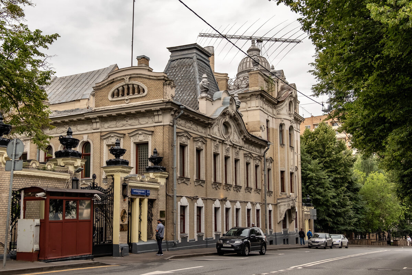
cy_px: 138
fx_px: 401
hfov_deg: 54.4
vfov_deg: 37.9
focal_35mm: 35
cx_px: 206
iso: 400
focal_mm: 23.2
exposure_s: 1/340
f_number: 5.6
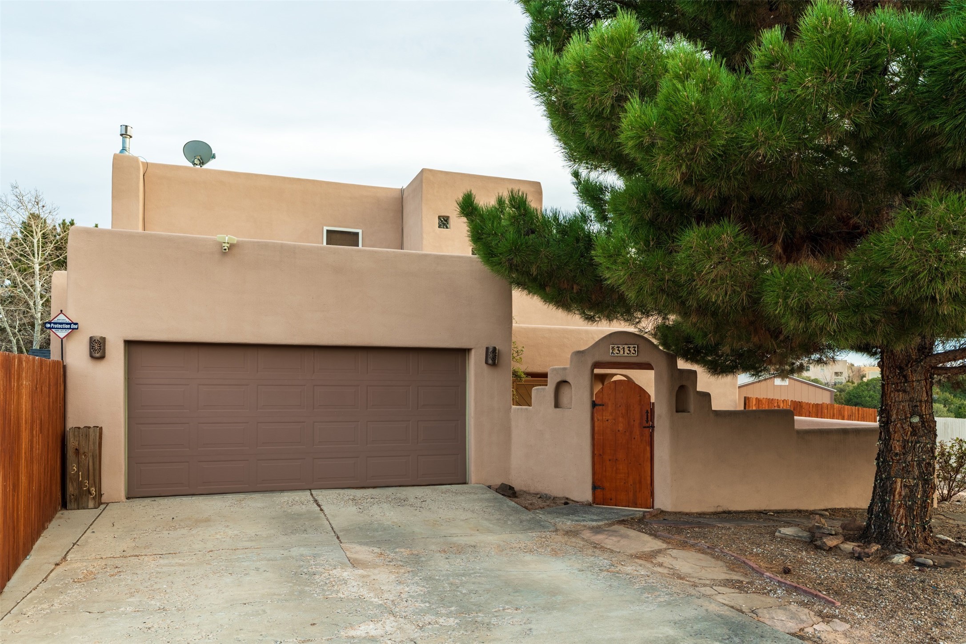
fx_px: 644
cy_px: 322
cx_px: 483
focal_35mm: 24
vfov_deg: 53.1
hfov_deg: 73.8
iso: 100
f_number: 8
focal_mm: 24
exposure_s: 1/320
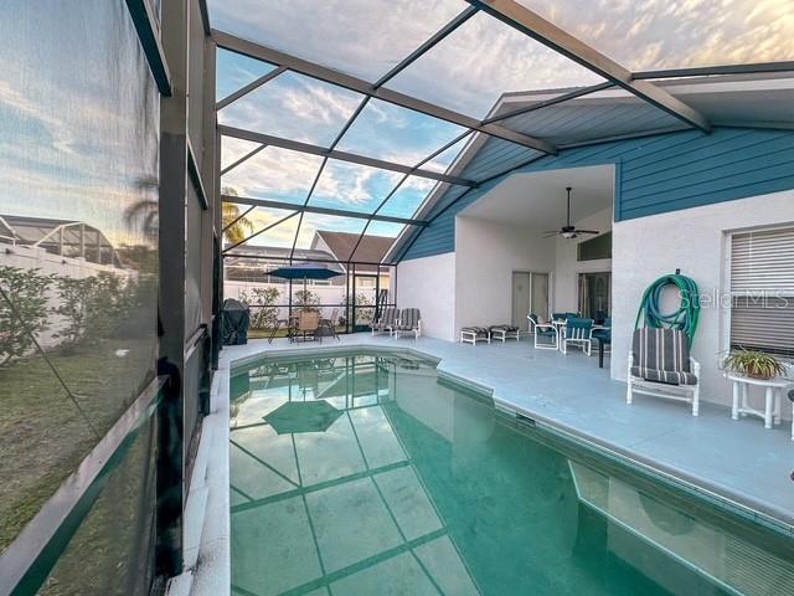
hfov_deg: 102.1
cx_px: 397
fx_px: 321
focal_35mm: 14
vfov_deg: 85.7
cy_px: 298
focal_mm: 2.22
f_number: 2.2
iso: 80
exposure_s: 1/100
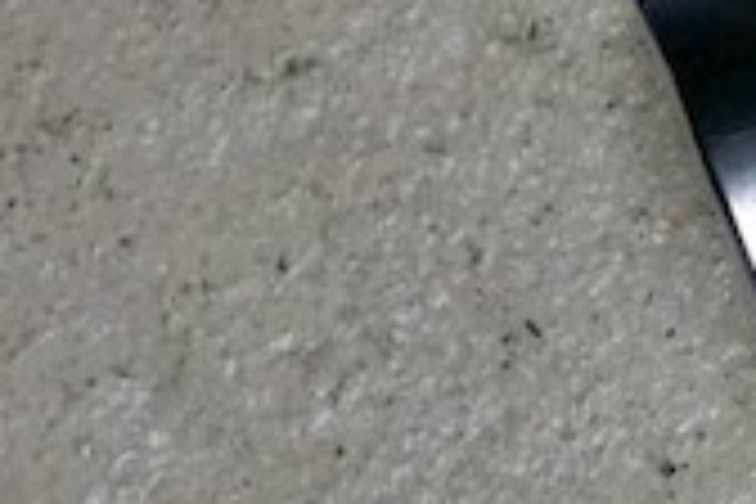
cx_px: 1336
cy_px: 486
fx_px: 4998
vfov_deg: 5.8
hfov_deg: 8.3
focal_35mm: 238
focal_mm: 18.45
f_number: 3.2
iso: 500
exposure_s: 1/60
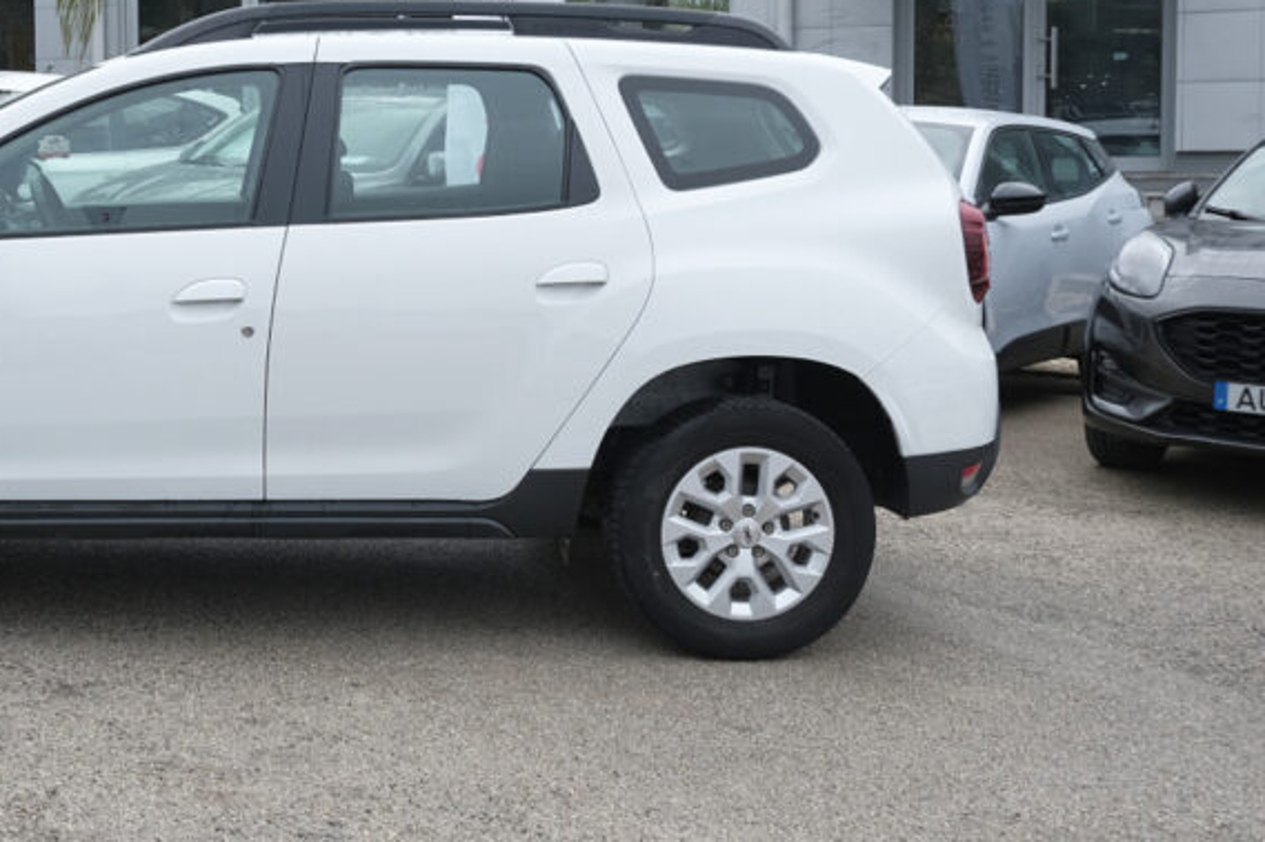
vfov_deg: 24.9
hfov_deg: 35.8
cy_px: 285
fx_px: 1897
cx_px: 269
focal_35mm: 54
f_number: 9
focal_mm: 19.7
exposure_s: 1/80
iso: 160
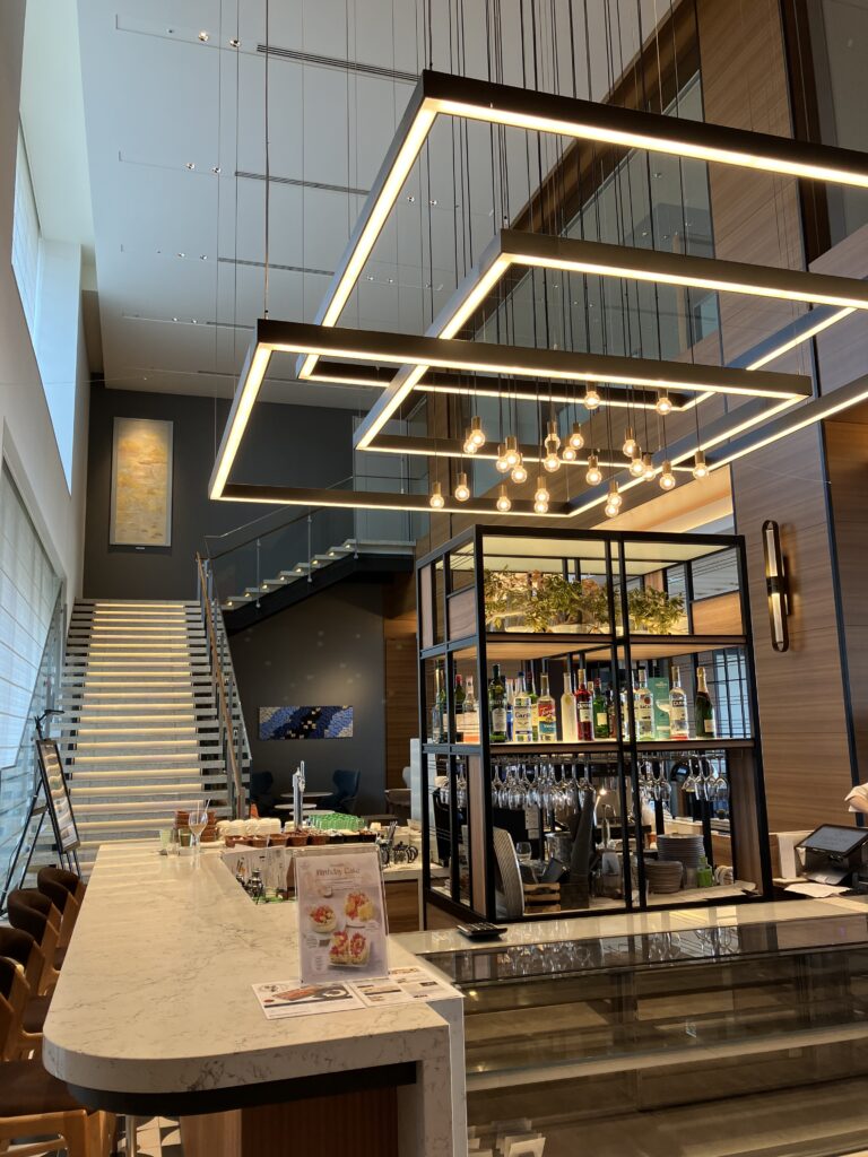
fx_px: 936
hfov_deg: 49.7
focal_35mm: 28
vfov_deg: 63.4
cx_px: 434
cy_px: 578
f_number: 1.8
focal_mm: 3.99
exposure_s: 1/60
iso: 40
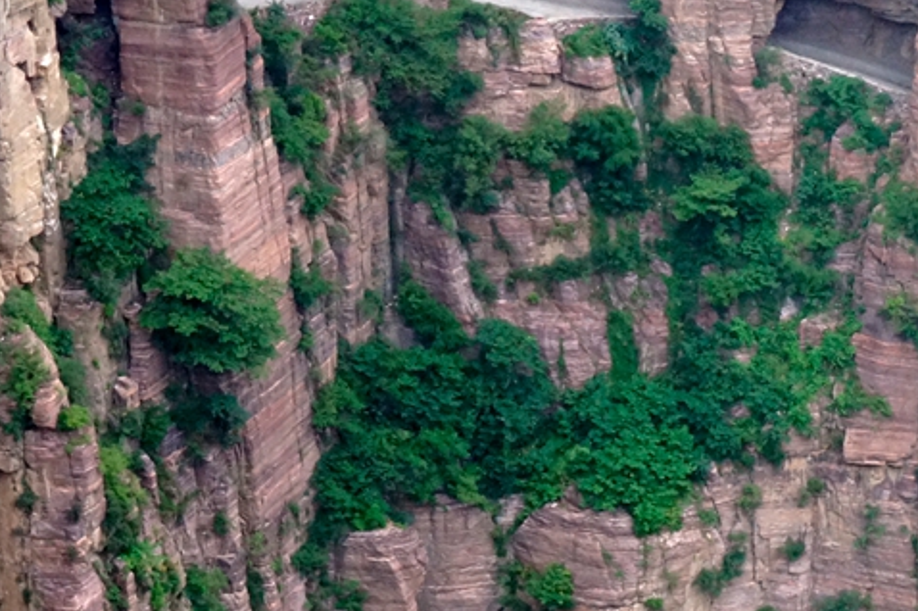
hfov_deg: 16.0
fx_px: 3166
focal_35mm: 124
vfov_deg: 11.0
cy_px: 408
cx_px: 1027
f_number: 22
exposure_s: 1/15
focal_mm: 33
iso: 800
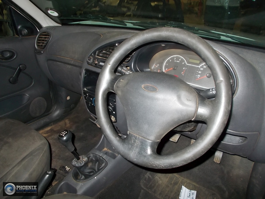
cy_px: 100
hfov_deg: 67.3
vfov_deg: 53.1
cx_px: 132
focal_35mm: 26
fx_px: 199
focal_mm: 4.6
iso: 200
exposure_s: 1/25
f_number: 3.2
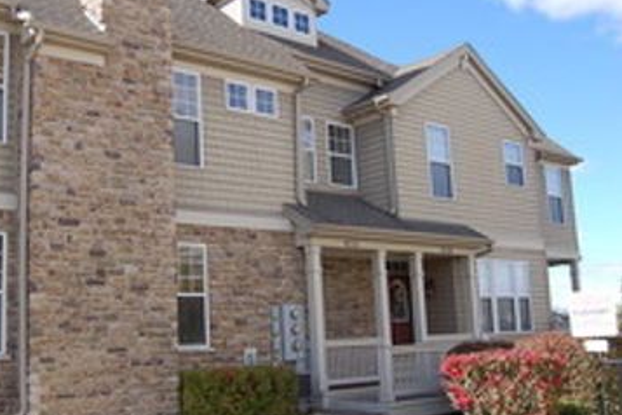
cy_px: 187
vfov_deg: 31.9
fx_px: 726
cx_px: 188
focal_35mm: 42
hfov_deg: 45.4
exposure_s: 1/200
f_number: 8
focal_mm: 20
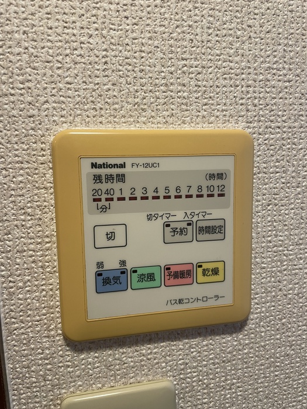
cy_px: 204
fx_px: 307
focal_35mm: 26
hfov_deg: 53.1
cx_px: 154
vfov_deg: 67.3
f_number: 1.6
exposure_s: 1/60
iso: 160
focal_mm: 4.2
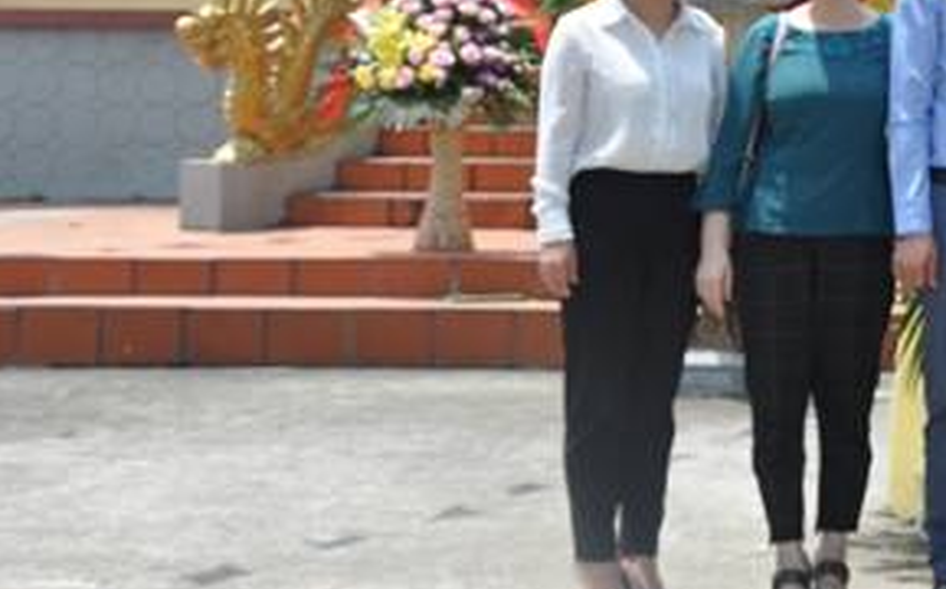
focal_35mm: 110
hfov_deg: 18.3
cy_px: -65
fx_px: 2833
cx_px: 1002
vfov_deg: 11.7
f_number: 9
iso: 200
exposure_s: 1/320
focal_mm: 32
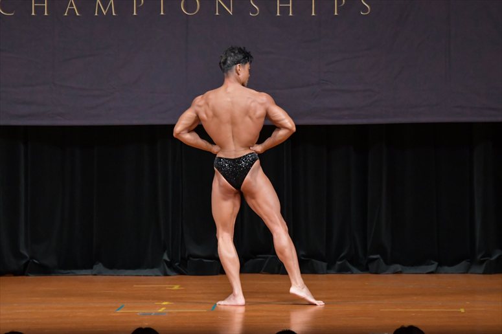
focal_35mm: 255
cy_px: 167
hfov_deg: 8.1
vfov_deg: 5.4
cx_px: 251
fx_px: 3554
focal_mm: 170
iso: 5000
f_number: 5.6
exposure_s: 1/400
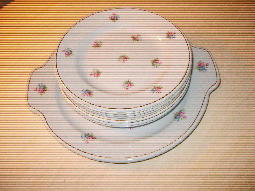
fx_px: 258
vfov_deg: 40.7
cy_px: 96
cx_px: 128
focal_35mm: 35
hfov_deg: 52.6
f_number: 2.8
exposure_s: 1/30
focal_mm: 7.4
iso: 100
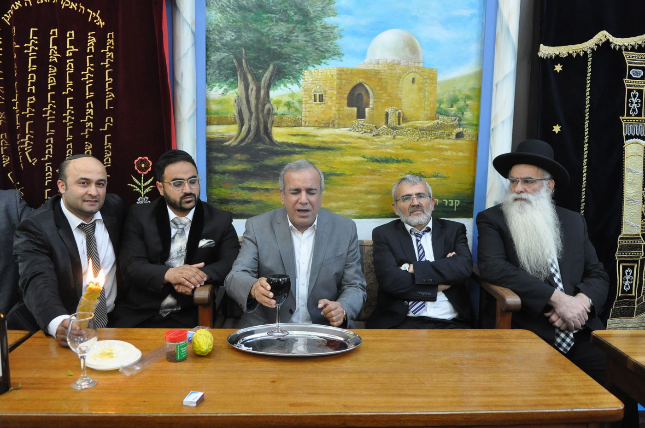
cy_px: 214
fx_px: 537
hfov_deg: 62.0
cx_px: 322
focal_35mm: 30
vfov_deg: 43.5
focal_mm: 20
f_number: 3.5
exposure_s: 1/100
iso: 2000
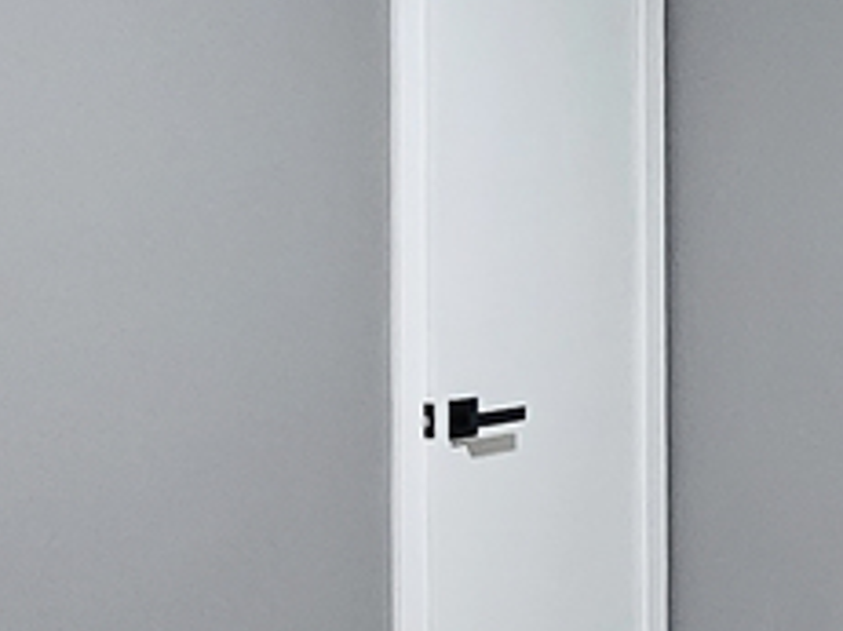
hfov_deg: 22.7
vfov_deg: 18.2
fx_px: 1972
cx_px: 938
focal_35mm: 81
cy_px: 321
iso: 640
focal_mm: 1.7
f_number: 2.2
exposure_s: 1/60
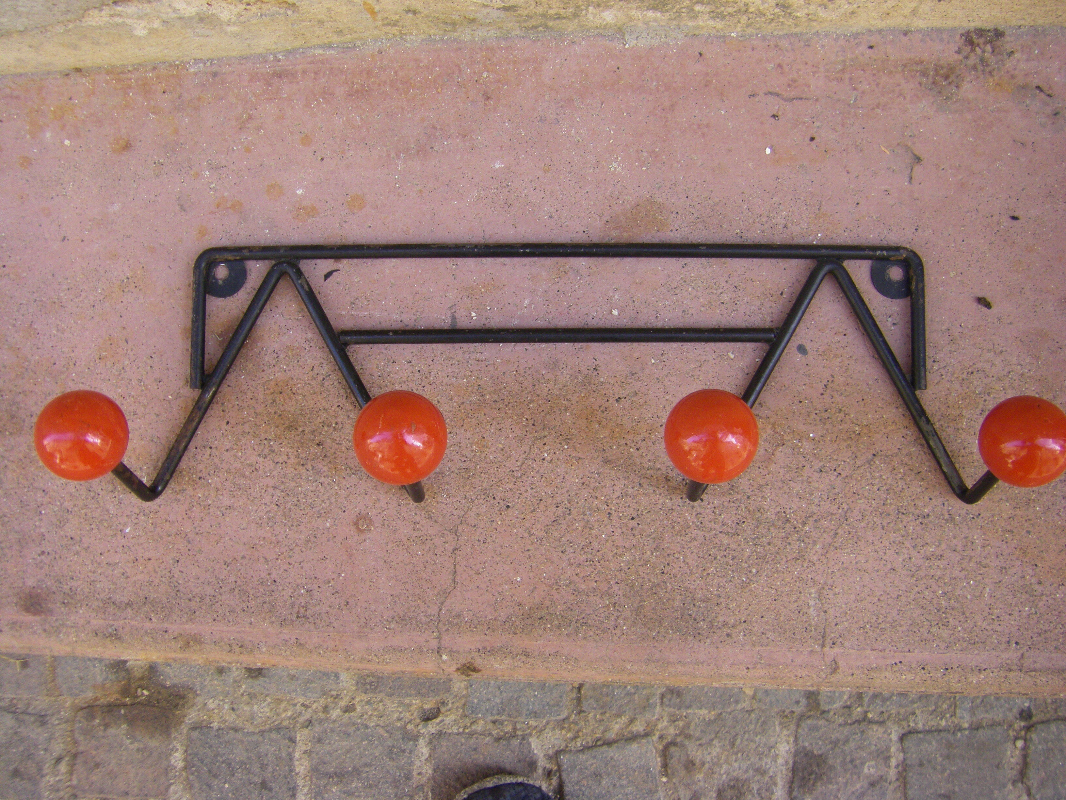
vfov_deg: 37.7
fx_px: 1170
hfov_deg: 49.0
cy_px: 400
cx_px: 533
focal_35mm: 38
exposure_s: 1/100
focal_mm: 6.3
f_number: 3.5
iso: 200
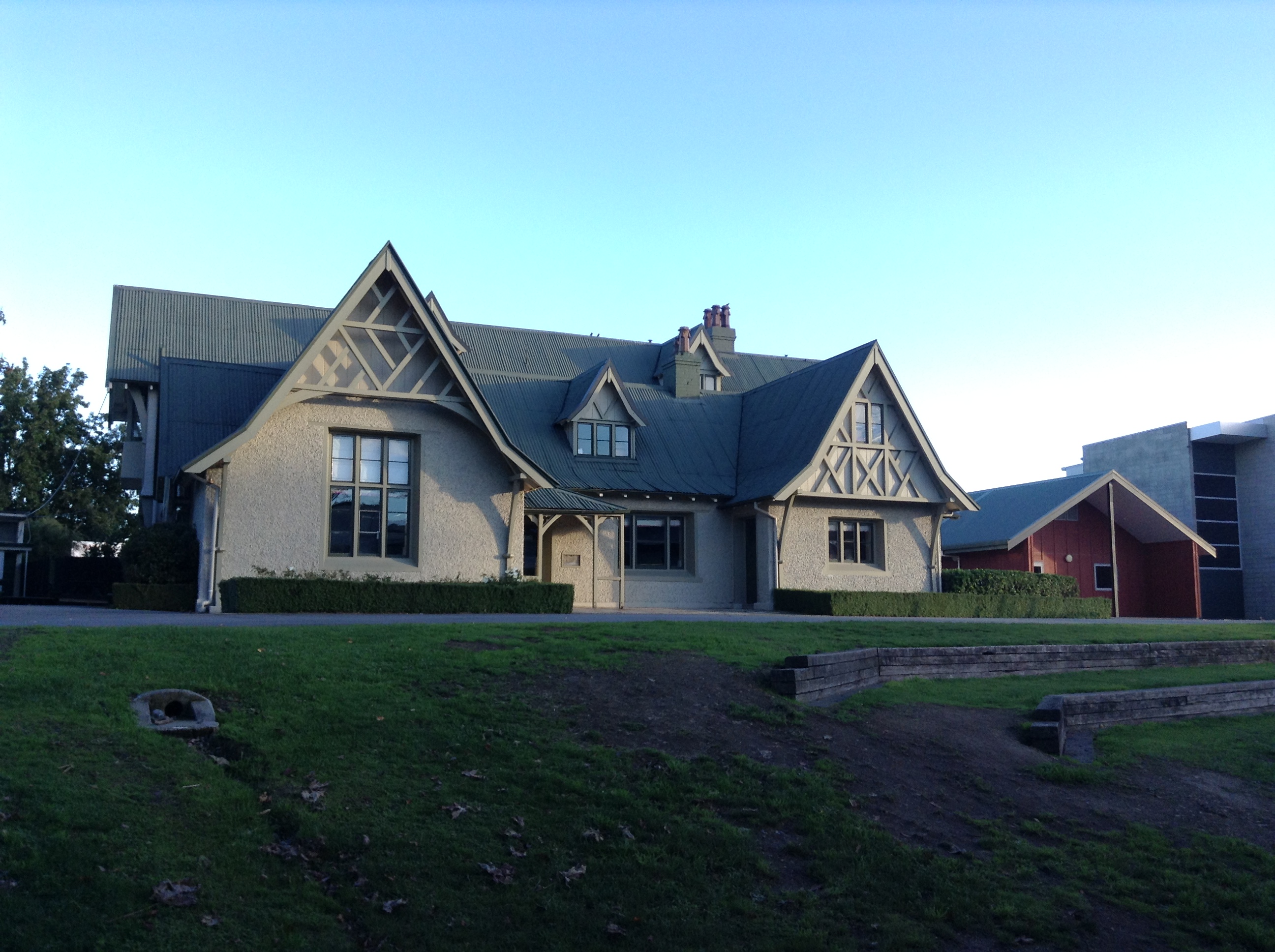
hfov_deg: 55.4
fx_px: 1214
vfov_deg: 42.8
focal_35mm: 33
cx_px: 638
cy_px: 476
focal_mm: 3.3
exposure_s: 1/205
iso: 25
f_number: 2.4
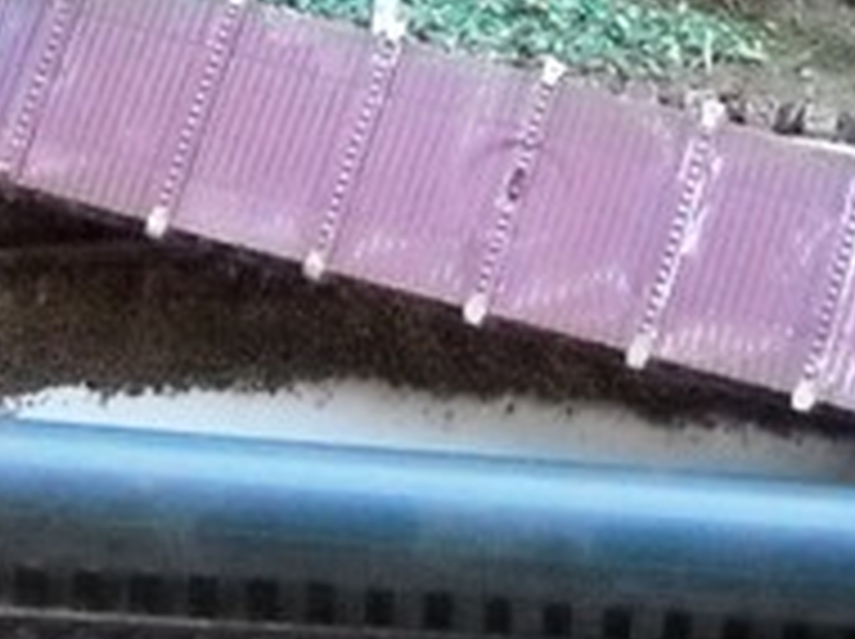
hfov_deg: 11.4
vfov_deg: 8.4
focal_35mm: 173
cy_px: -315
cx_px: 261
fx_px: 4268
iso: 800
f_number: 3.1
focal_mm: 6.72
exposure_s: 1/154
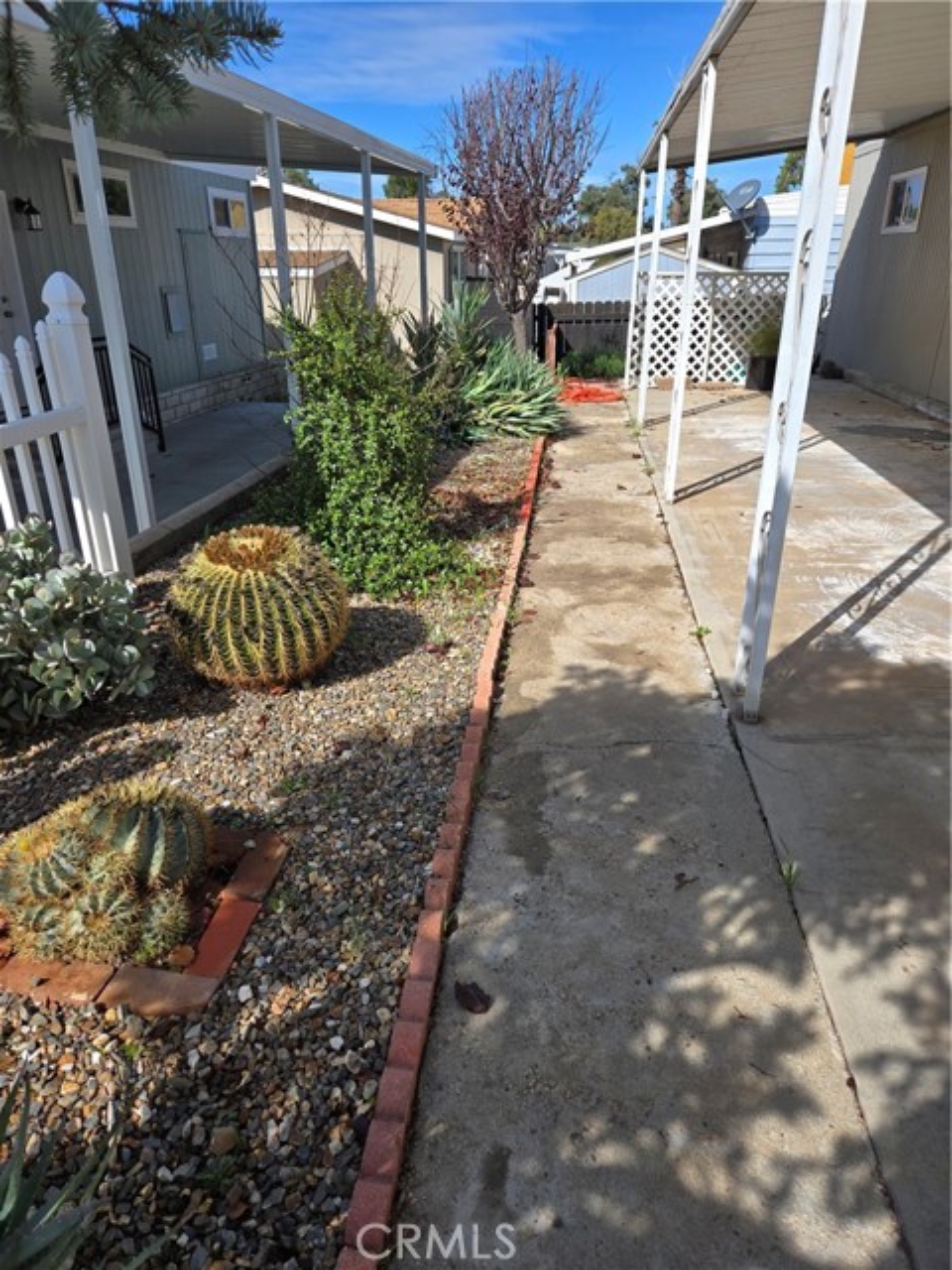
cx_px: 476
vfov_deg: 73.9
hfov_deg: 58.9
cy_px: 635
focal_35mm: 23
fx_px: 843
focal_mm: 5.4
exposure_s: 1/2921
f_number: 1.8
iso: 50
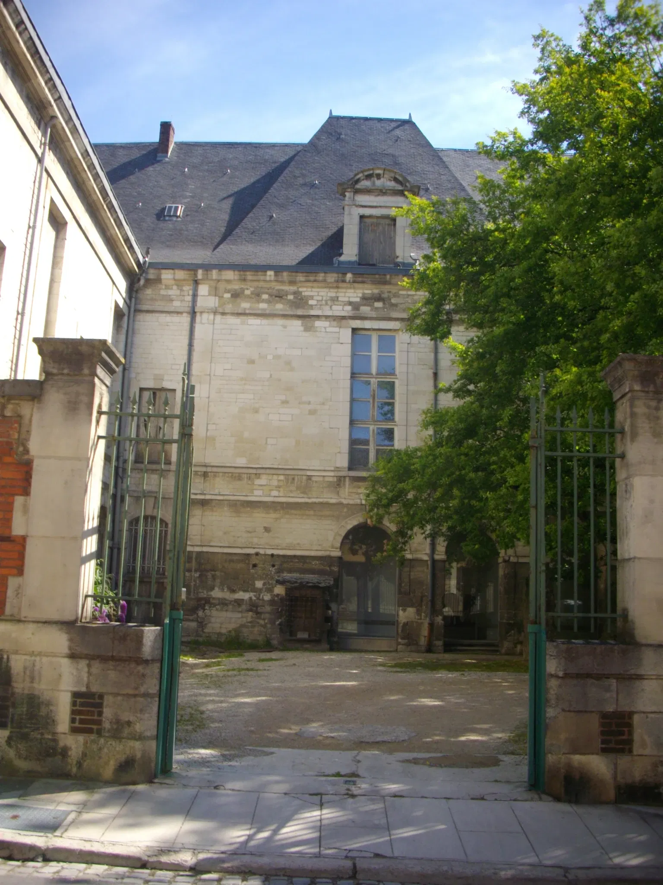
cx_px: 332
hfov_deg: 38.7
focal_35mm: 37
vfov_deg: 50.1
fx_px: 945
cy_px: 442
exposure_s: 1/200
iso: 100
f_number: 5.6
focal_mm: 6.2
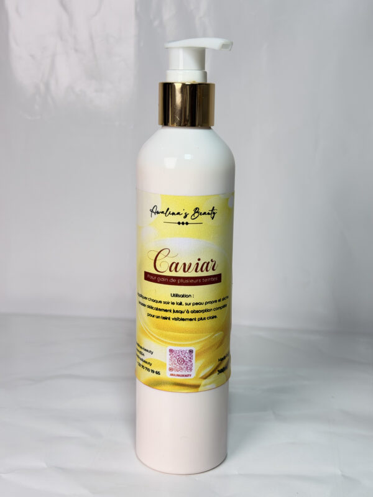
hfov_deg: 30.3
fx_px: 690
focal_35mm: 48
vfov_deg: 39.7
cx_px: 186
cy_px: 248
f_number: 1.78
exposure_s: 1/118
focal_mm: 6.76
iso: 50
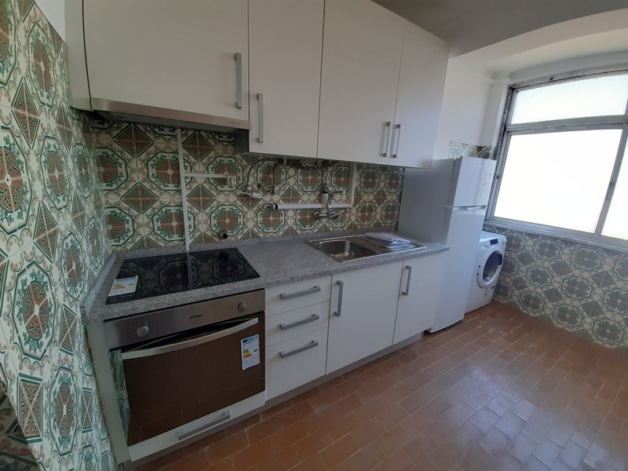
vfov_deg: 89.9
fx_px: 236
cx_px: 314
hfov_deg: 106.2
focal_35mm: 13
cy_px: 236
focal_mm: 1.42
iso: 80
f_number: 2.2
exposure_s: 1/100
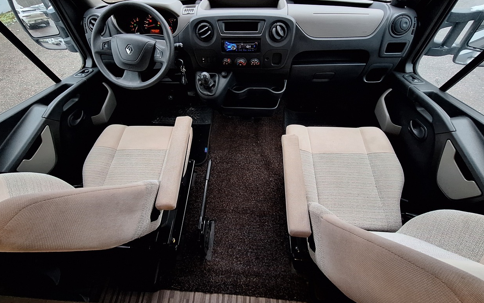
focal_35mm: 16
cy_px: 127
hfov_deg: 97.8
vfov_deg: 70.8
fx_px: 211
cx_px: 232
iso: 160
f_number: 2.2
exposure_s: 1/25
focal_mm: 1.74
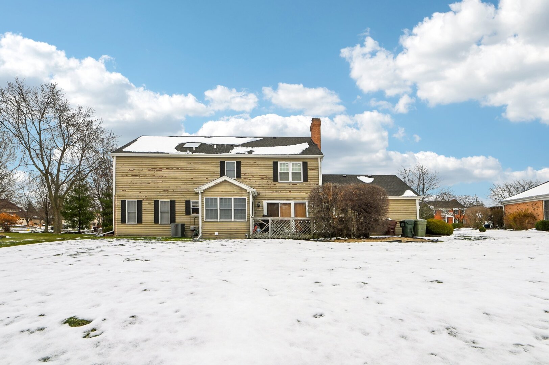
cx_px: 274
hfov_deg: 96.8
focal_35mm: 16
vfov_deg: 73.7
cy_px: 182
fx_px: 244
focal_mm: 16
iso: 400
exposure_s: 1/60
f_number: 13
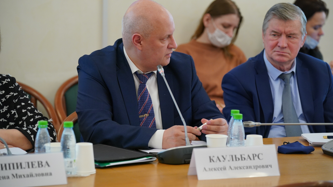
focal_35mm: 144
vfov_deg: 8.4
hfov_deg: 14.9
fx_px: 1272
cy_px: 80
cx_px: 166
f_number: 3.5
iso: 2500
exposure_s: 1/200
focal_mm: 137
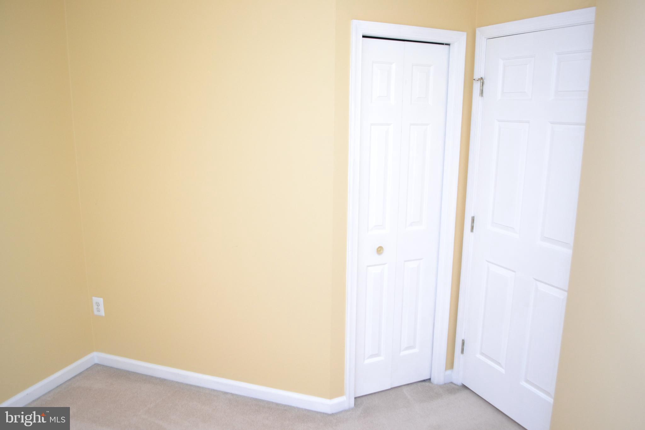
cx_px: 322
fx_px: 484
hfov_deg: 67.4
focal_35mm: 27
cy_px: 215
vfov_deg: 47.9
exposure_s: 1/60
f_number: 3.5
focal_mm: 18
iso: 1800
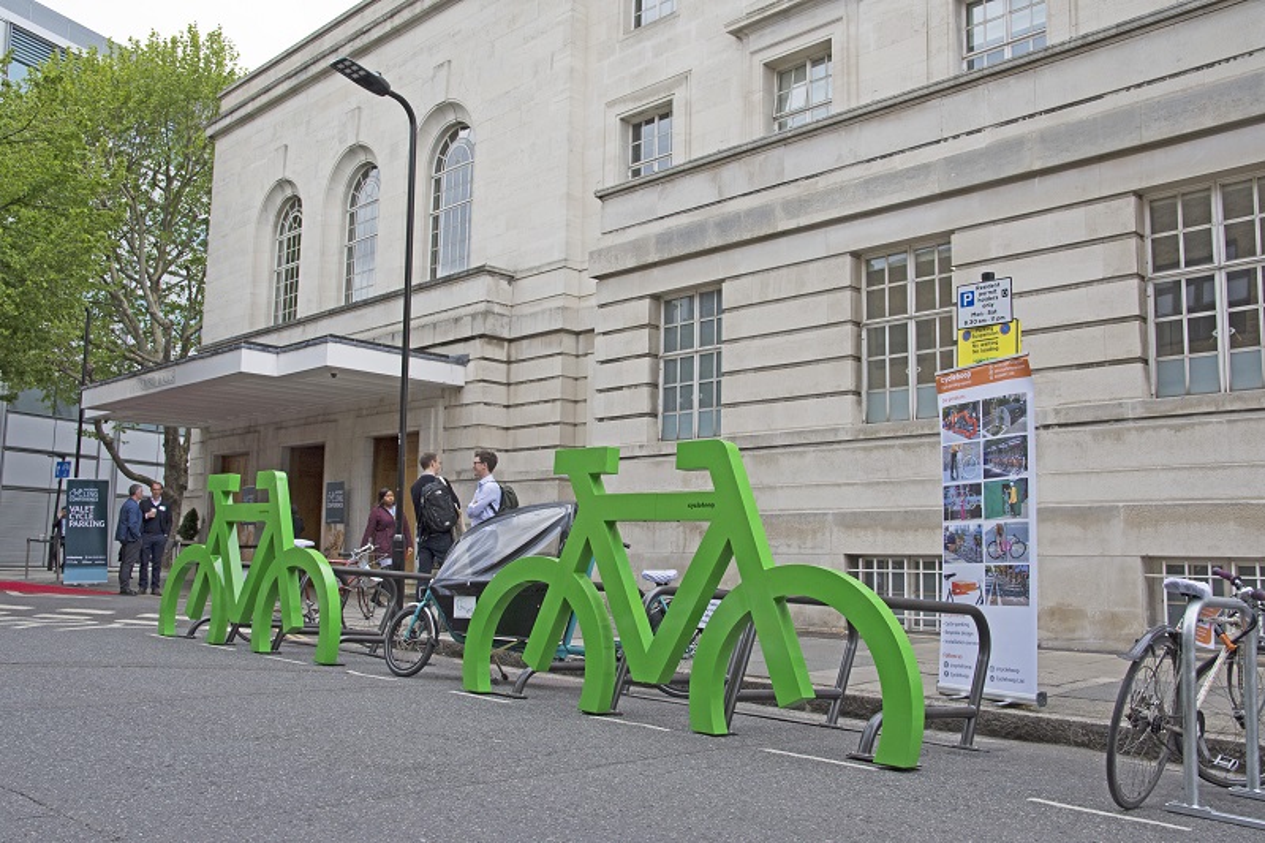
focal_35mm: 33
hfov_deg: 57.2
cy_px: 422
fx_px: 1159
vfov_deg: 40.0
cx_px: 632
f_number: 8
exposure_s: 1/500
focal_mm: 22
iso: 640
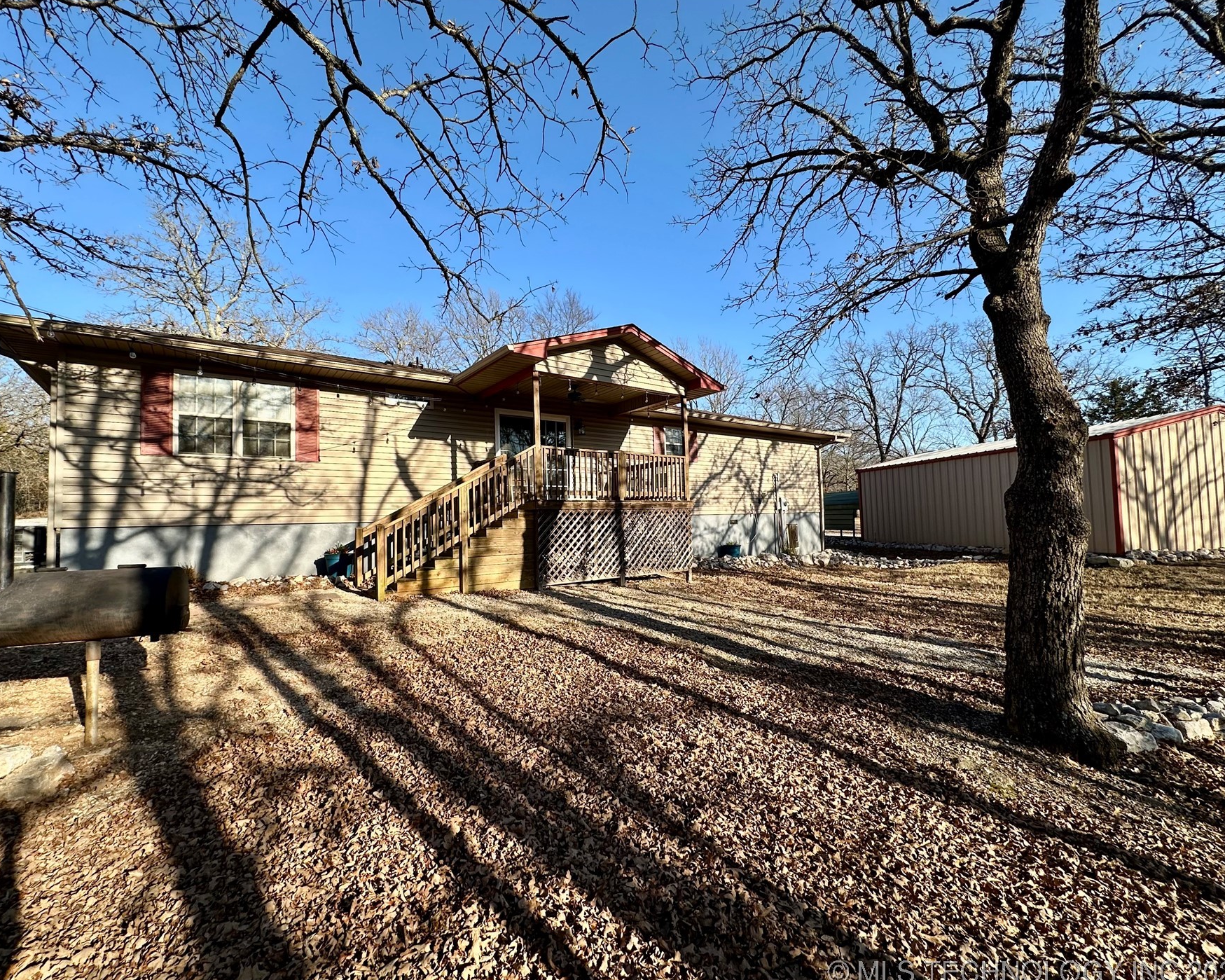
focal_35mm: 15
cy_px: 497
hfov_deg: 96.7
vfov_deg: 84.0
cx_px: 586
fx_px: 544
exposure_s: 1/1043
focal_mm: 2.22
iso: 40
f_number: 2.2
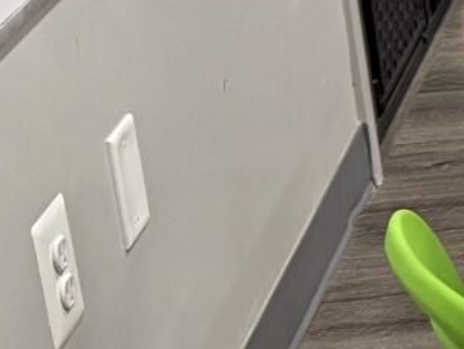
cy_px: -139
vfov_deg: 9.0
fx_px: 2174
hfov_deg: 9.0
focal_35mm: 162
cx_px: 1524
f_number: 1.78
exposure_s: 1/60
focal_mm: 6.76
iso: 160
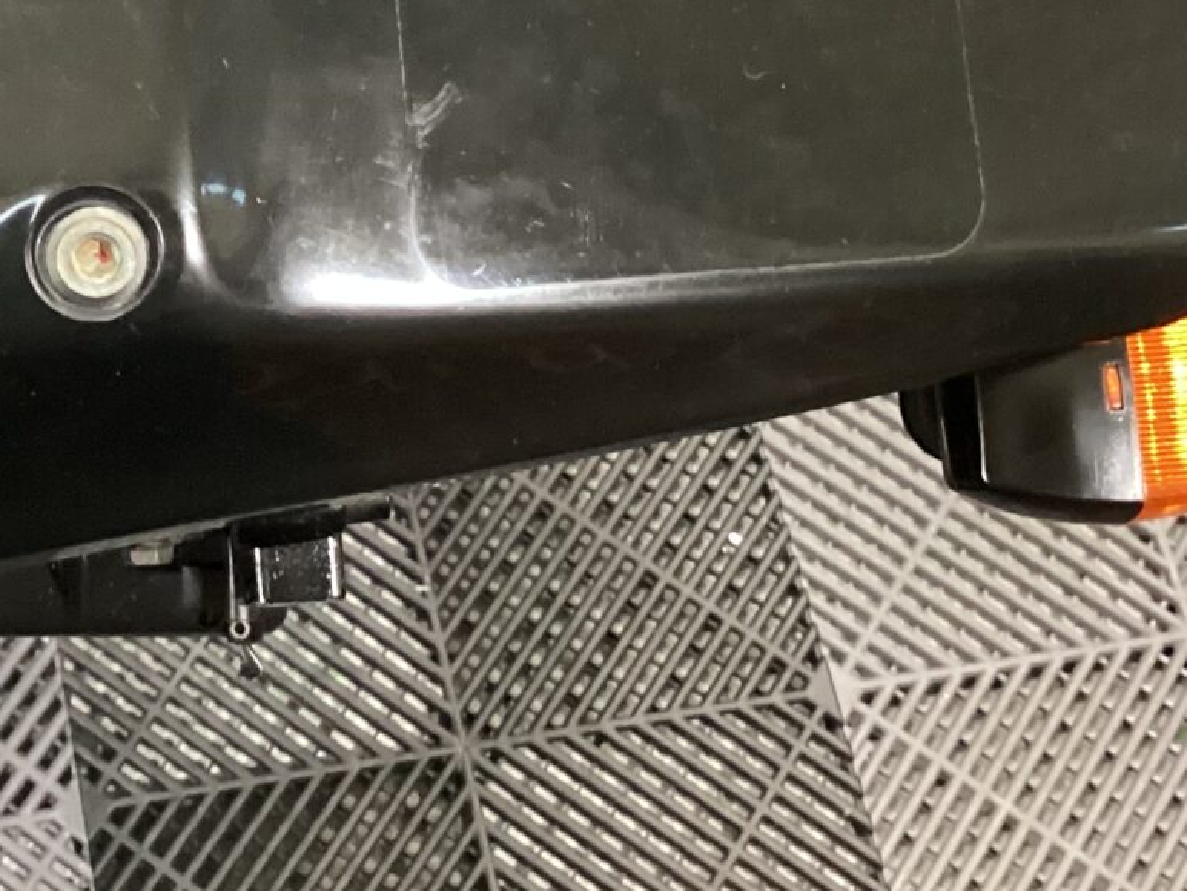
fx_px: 2641
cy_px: 174
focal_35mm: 77
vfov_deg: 19.0
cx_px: 138
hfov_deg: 24.7
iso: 320
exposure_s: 1/40
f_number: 2.4
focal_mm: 3.3
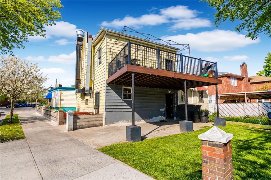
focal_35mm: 17
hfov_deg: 93.3
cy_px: 90
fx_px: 128
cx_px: 136
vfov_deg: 70.4
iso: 100
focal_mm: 17
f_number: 10
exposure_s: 1/160
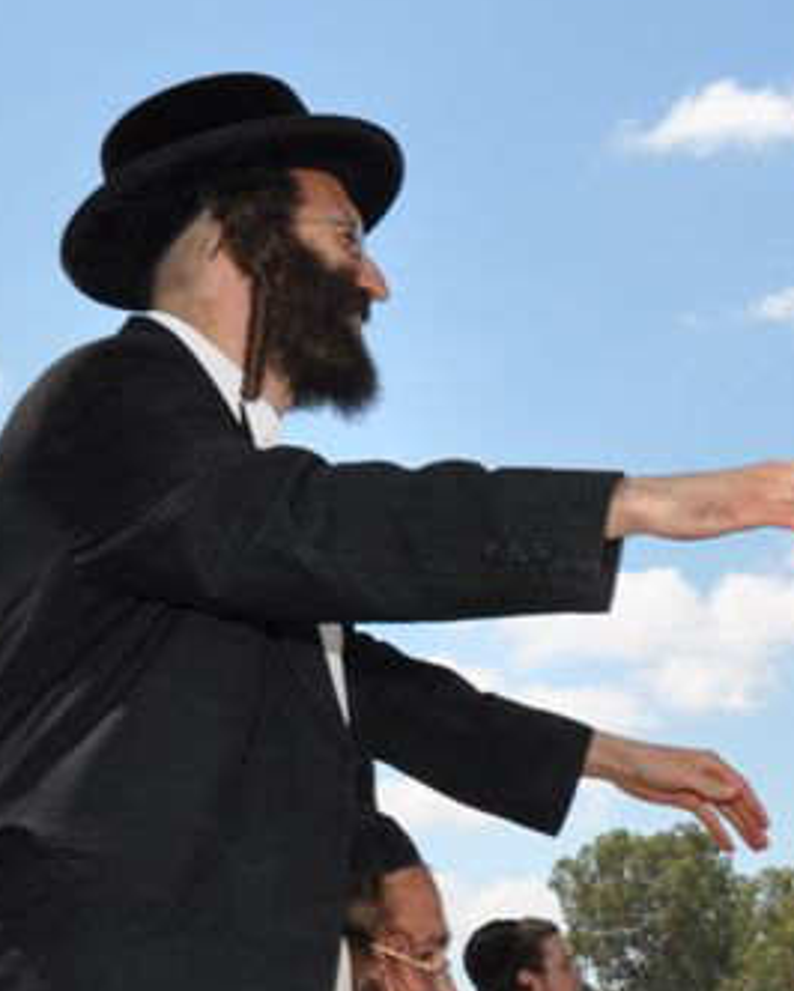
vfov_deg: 24.2
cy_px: 728
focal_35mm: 78
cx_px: 1030
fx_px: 2289
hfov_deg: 18.3
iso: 200
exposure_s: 1/200
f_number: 14
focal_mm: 18
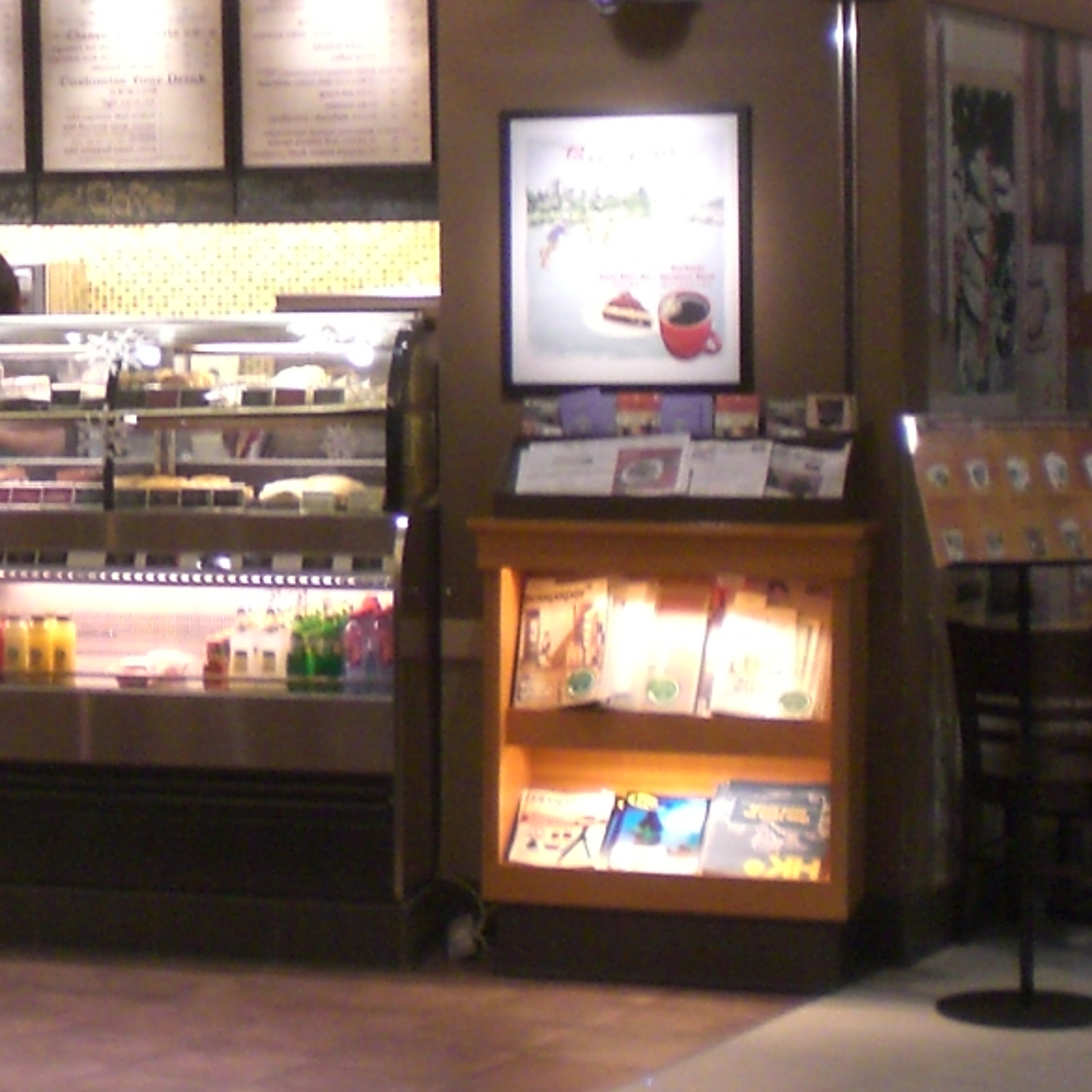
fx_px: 3284
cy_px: 385
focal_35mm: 92
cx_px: -97
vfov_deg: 18.8
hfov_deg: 18.2
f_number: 3.1
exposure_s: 1/25
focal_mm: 6.3
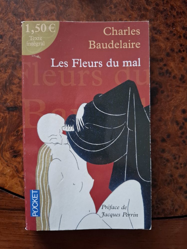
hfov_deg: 58.9
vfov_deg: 73.9
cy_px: 124
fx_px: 166
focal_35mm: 23
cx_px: 94
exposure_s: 1/33
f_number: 1.8
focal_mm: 5.54
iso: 320
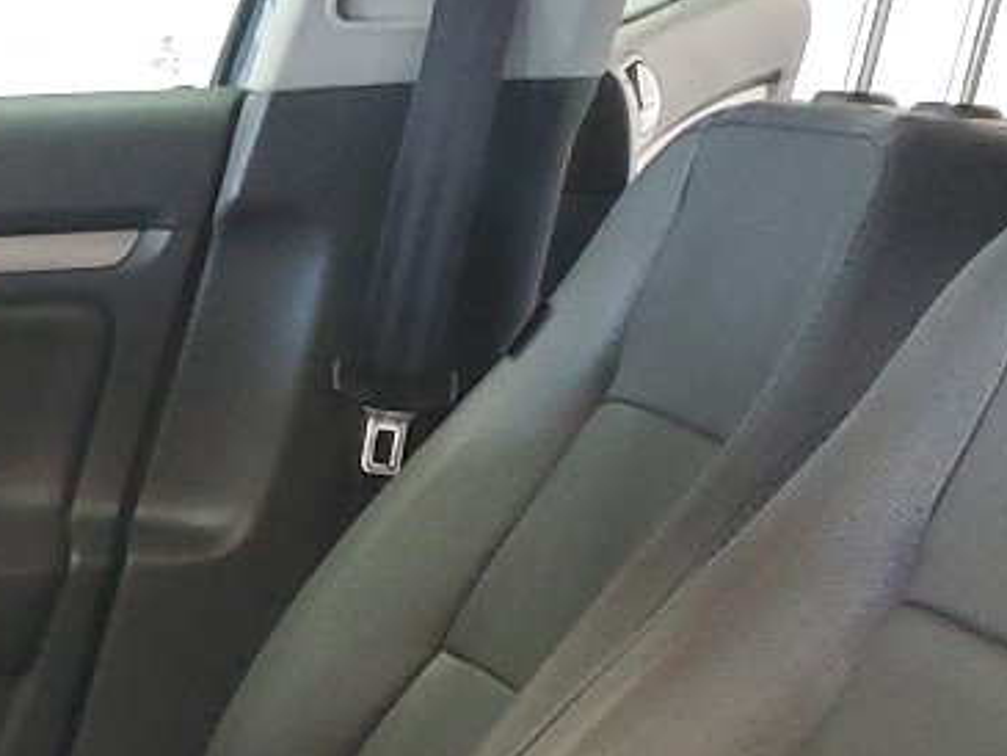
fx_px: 3317
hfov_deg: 16.2
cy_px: 1073
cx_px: -348
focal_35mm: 114
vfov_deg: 12.5
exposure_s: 1/60.2
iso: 223
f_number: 1.5
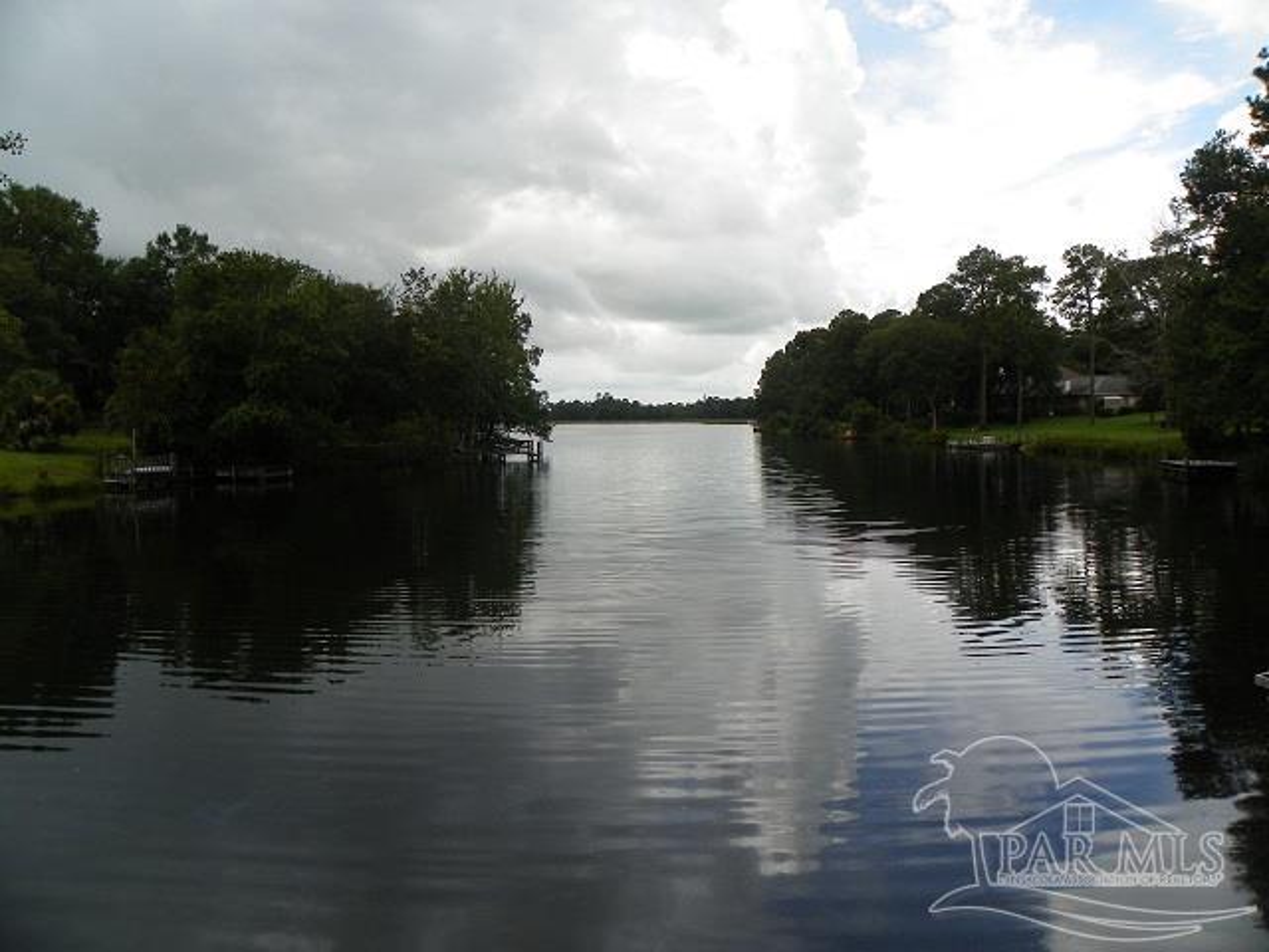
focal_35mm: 26
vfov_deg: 53.1
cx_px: 634
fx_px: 953
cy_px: 476
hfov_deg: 67.3
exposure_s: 1/320
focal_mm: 4.6
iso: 64
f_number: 5
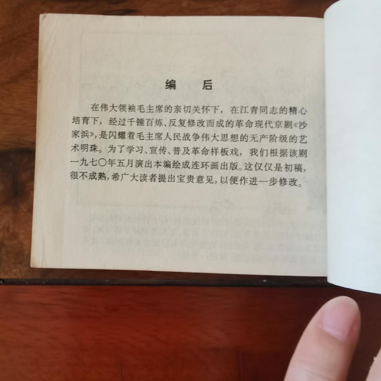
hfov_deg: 51.1
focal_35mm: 32
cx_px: 191
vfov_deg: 51.0
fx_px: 398
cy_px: 168
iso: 500
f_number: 2.2
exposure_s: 1/25
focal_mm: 2.26
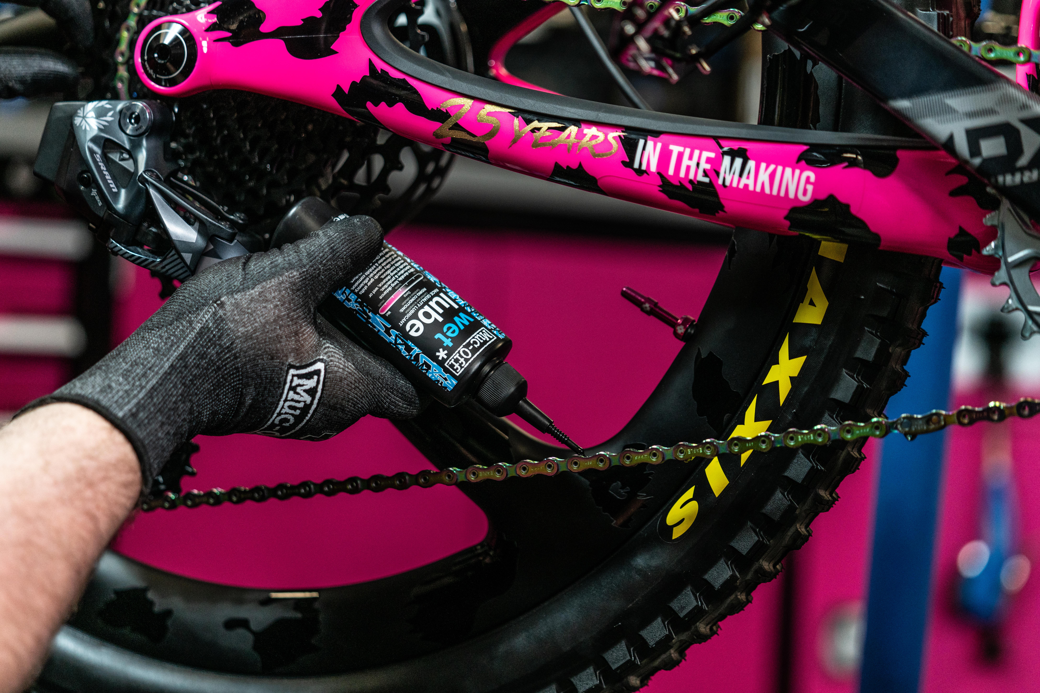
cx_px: 520
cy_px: 346
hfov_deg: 28.8
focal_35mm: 70
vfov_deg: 19.5
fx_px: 2022
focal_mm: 70
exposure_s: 1/640
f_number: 2.8
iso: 1000
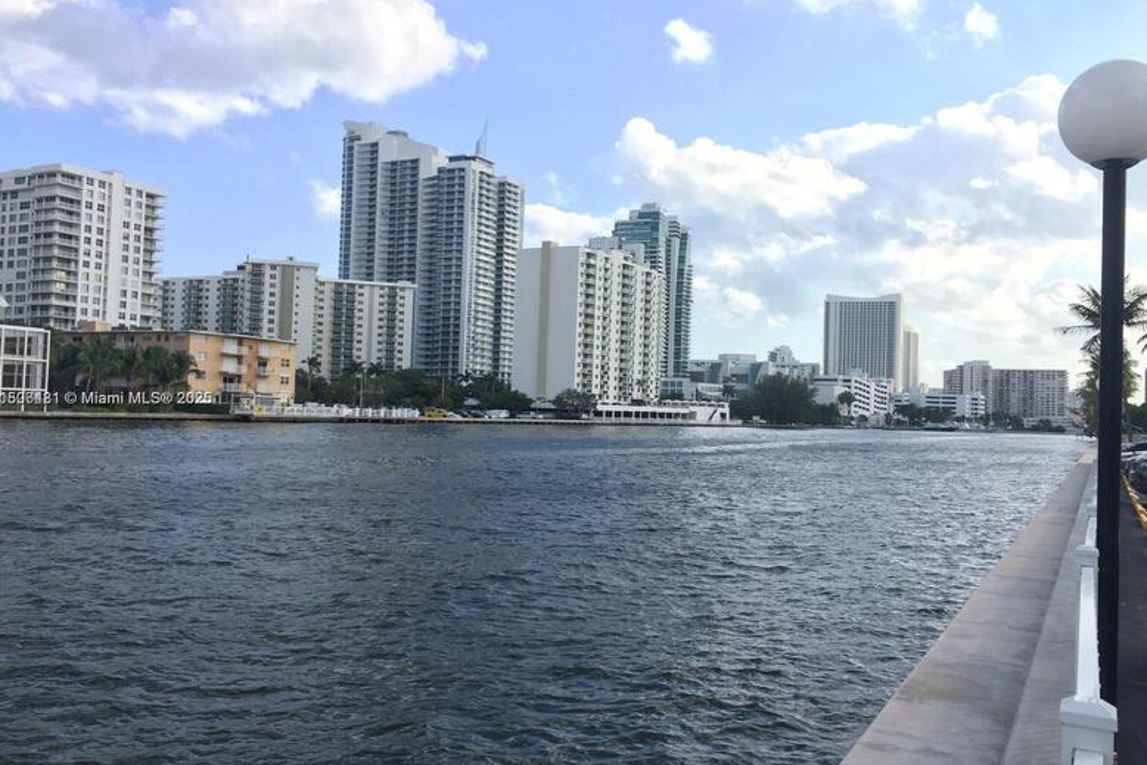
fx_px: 988
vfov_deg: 42.3
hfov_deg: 60.3
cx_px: 566
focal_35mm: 31
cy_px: 399
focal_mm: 4.15
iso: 32
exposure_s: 1/807
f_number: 2.2
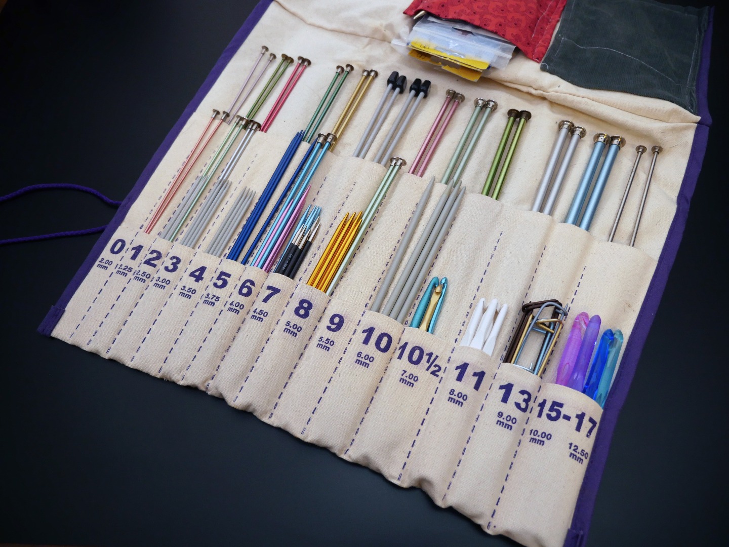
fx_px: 505
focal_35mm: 24
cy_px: 274
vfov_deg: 56.8
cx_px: 364
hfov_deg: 71.6
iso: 800
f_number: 2.8
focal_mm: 12
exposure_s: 1/80
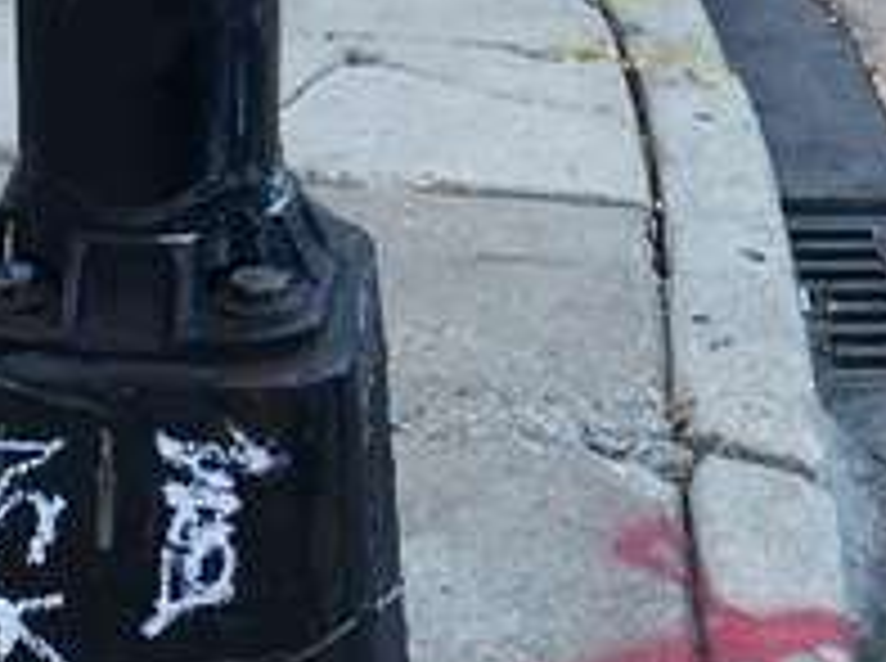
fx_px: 3015
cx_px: 765
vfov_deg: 12.3
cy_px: -27
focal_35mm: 118
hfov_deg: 16.5
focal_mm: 4.15
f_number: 2.2
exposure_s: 1/120
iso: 25
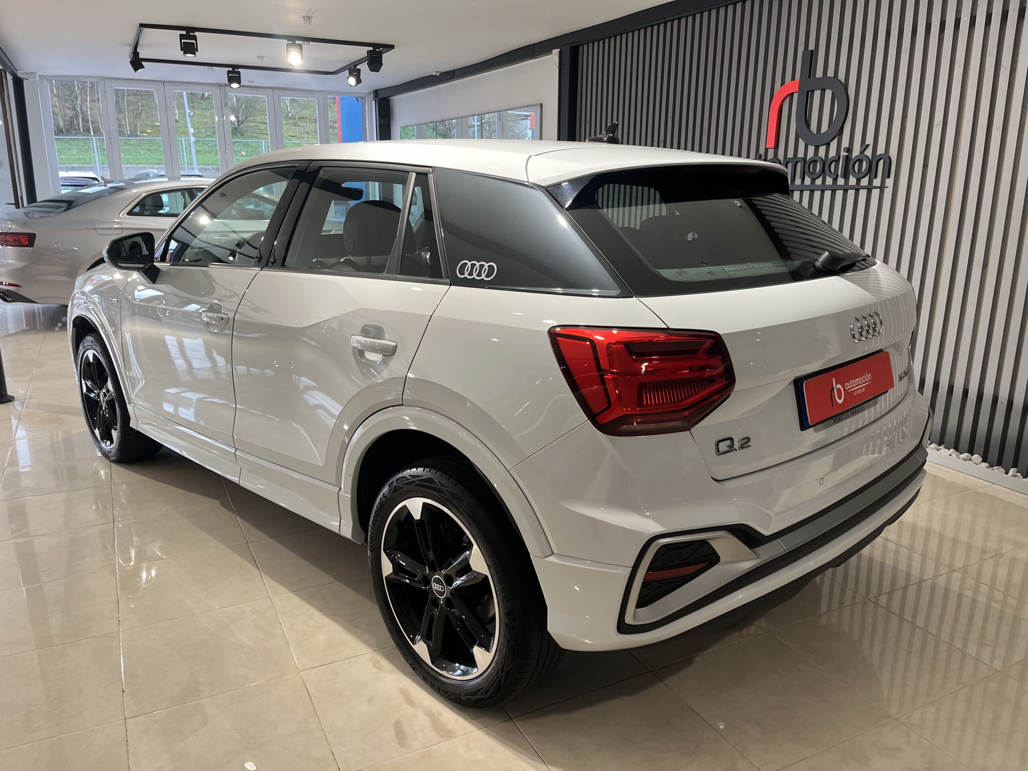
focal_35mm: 26
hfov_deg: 67.3
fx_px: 772
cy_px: 386
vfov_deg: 53.1
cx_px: 514
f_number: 1.6
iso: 80
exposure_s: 1/100
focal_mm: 5.1
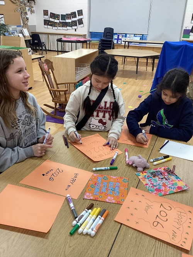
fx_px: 230
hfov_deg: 45.5
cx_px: 96
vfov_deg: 58.3
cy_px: 128
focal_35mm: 31
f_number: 2.4
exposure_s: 1/50
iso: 100
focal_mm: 3.3
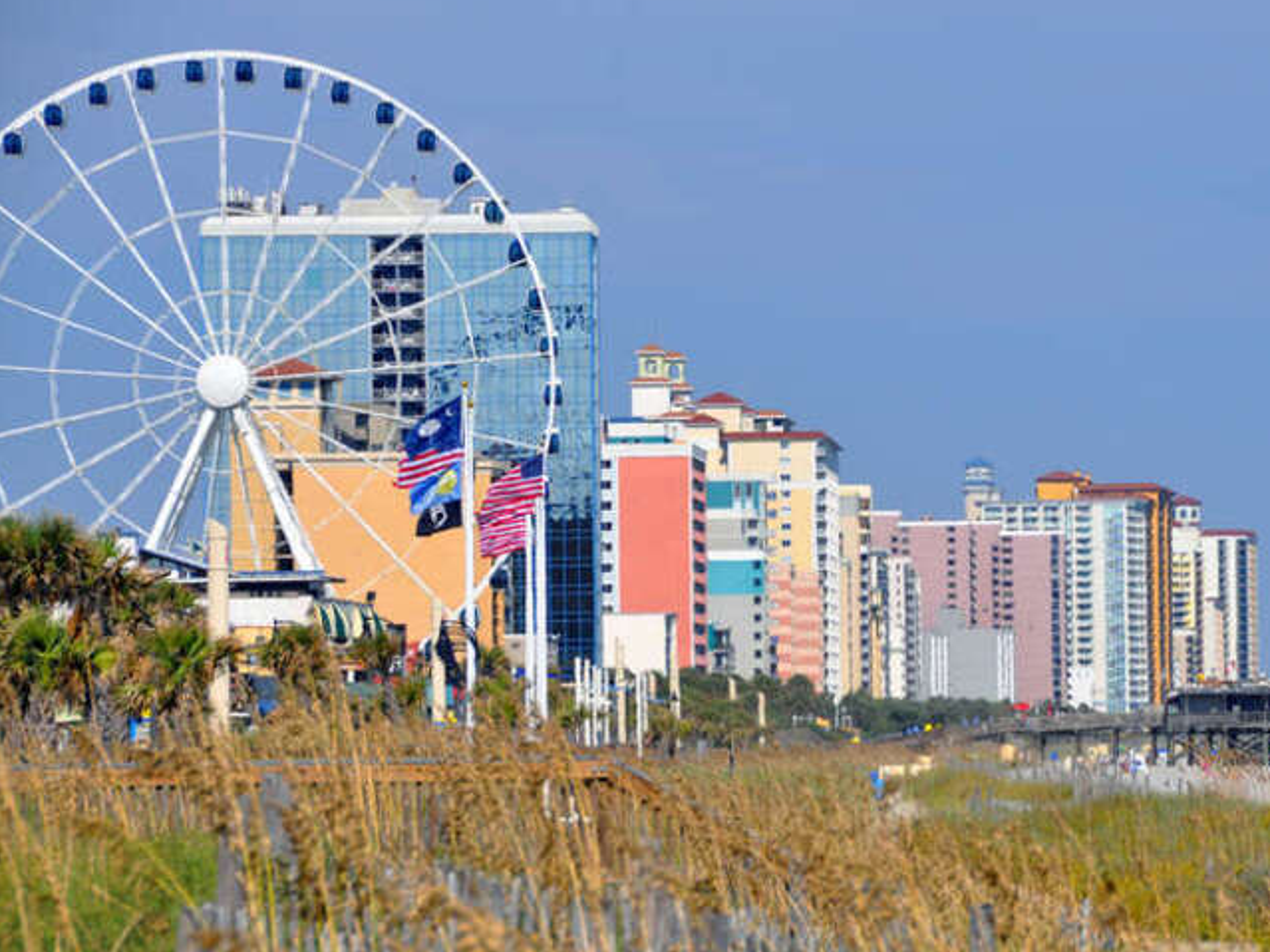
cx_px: 775
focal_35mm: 244
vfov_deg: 6.1
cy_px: 496
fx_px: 8936
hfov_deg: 8.1
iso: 200
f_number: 8
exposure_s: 1/1000
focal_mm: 135
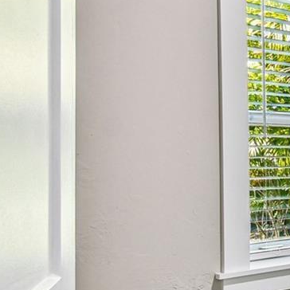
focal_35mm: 56
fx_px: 531
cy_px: 172
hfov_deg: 18.1
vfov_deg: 30.5
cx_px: 605
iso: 100
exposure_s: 1/3.33
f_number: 7.1
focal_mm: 10
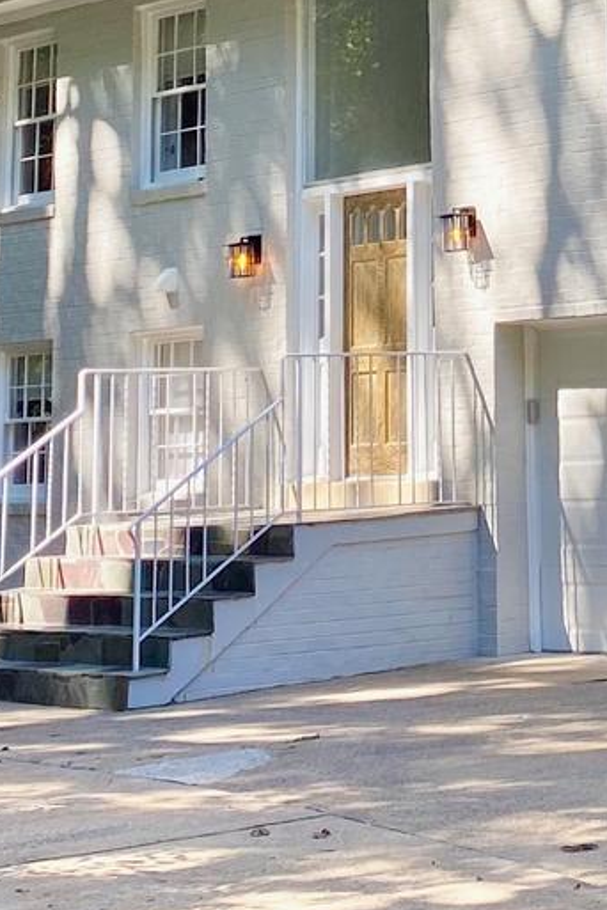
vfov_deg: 18.1
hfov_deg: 12.5
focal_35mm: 108
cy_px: -151
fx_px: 2731
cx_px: 642
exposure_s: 1/295
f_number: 1.8
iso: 32
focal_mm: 4.25
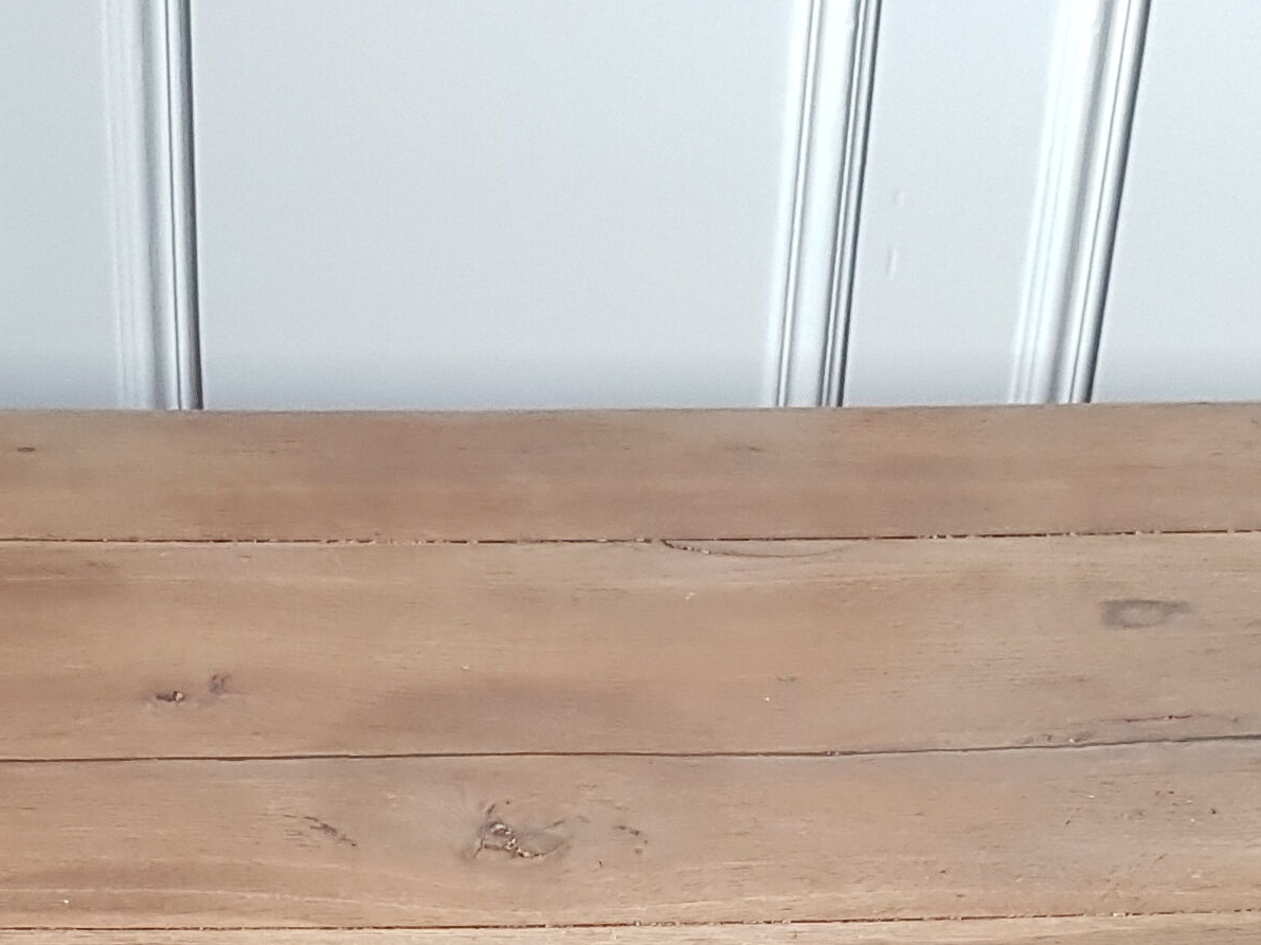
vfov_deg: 15.2
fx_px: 3205
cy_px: 1518
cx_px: 479
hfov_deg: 22.2
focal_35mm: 88
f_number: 1.7
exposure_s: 1/33
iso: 200
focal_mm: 4.2
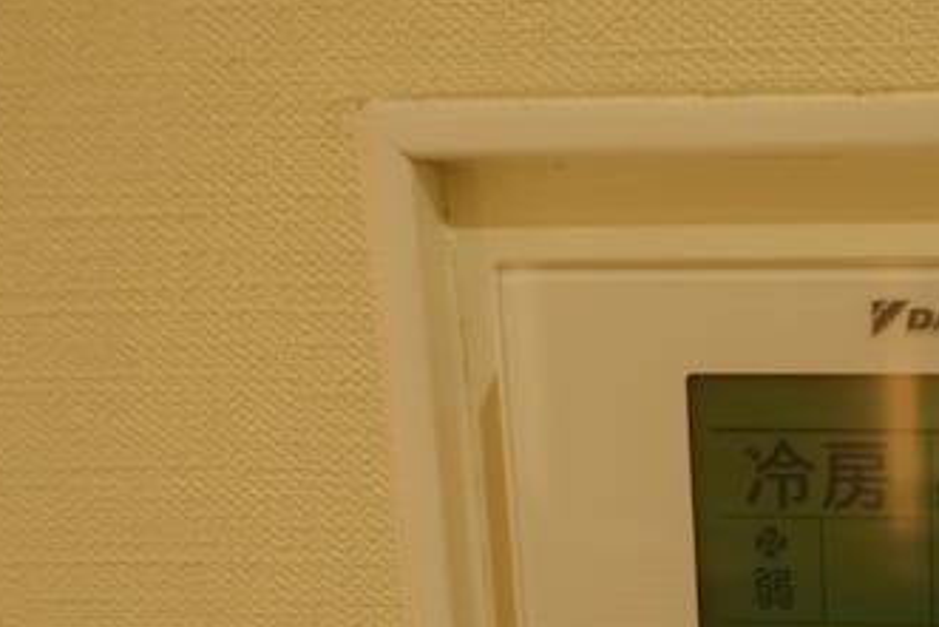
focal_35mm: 58
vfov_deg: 22.6
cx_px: 1047
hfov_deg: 30.6
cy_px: 617
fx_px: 1513
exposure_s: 1/30
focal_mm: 8.8
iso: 200
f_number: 1.8
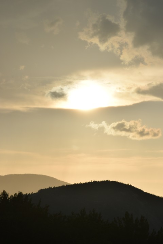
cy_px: 122
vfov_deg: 14.4
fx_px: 968
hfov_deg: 9.6
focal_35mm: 142
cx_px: 82
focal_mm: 95
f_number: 13
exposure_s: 1/200
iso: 100
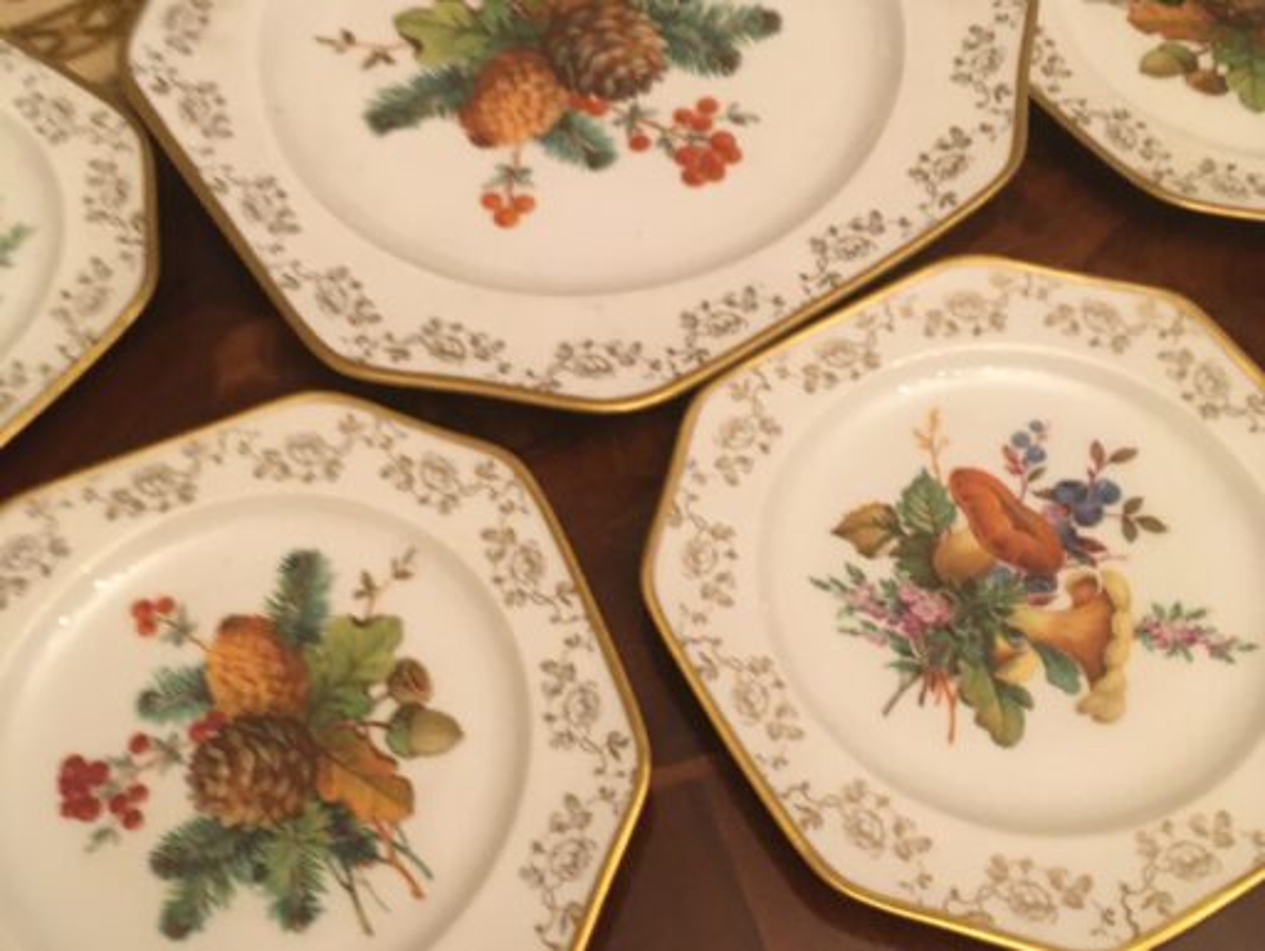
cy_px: 476
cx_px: 632
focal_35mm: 29
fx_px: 1061
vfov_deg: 48.3
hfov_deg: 61.6
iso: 200
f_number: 2.2
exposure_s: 1/17
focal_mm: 4.15
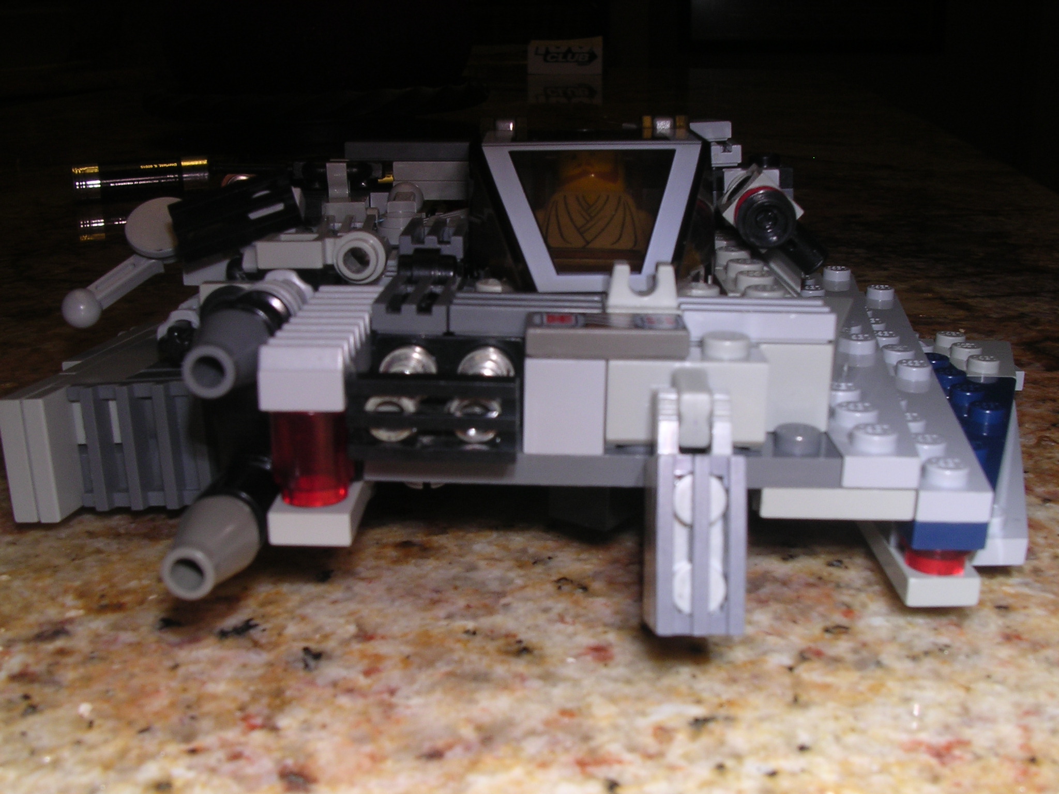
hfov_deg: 49.0
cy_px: 397
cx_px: 530
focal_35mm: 38
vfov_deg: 37.7
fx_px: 1163
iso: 100
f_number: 5.6
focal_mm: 5.8
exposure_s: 1/60.1
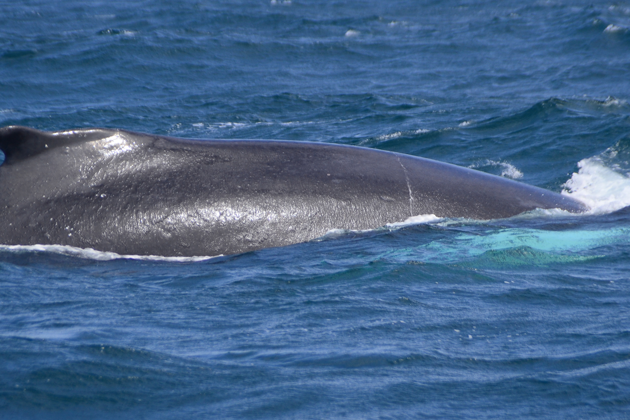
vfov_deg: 3.3
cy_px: 208
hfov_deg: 5.0
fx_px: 7228
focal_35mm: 413
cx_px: 328
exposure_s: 1/500
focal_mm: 200
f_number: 6.3
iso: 200
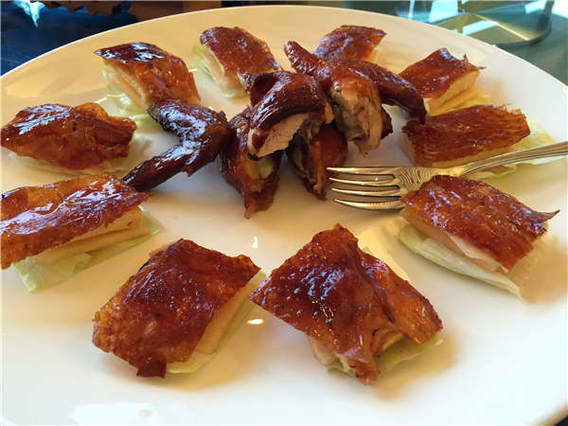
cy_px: 213
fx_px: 476
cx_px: 284
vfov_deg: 48.2
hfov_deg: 61.7
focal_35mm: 29
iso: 80
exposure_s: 1/30
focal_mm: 4.15
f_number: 2.2
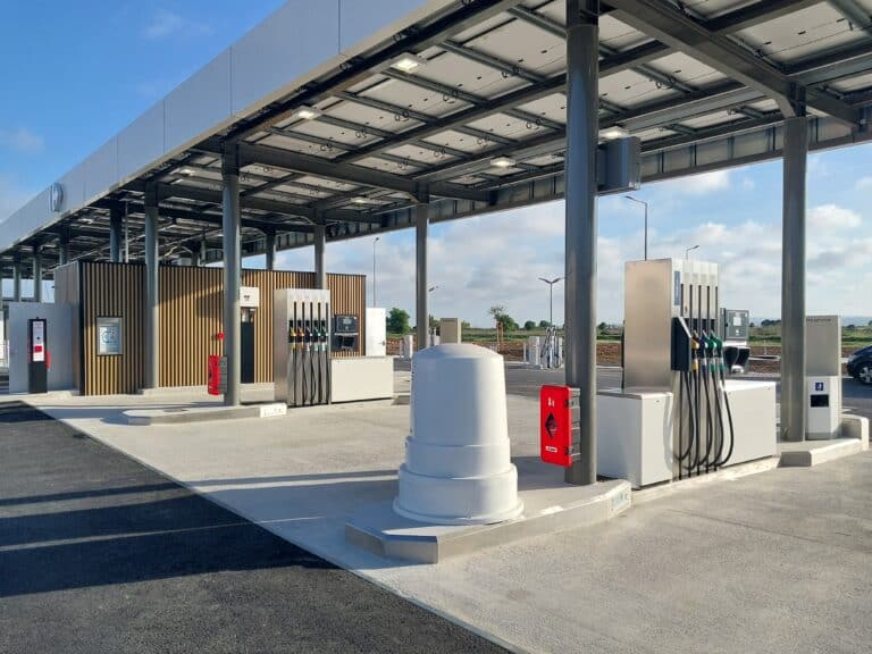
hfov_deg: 60.0
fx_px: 756
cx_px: 436
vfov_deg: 46.8
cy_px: 327
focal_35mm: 30
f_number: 1.8
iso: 20
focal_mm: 4.6
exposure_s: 1/515
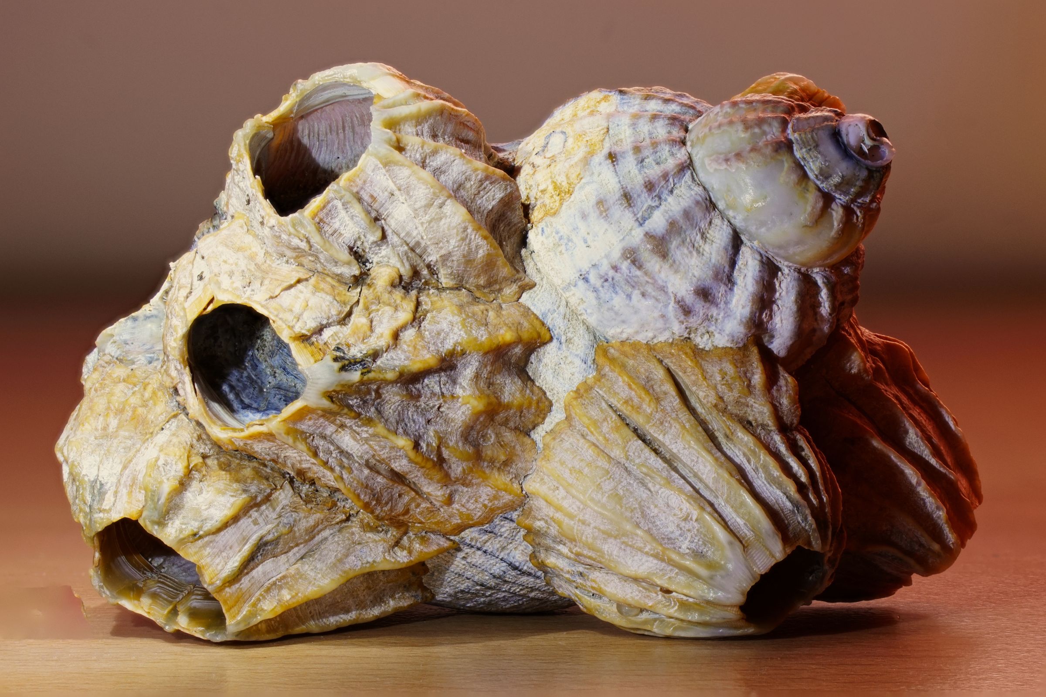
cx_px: 523
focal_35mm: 135
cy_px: 348
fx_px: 3922
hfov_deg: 15.2
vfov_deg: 10.2
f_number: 11
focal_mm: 90
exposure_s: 1/4
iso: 400
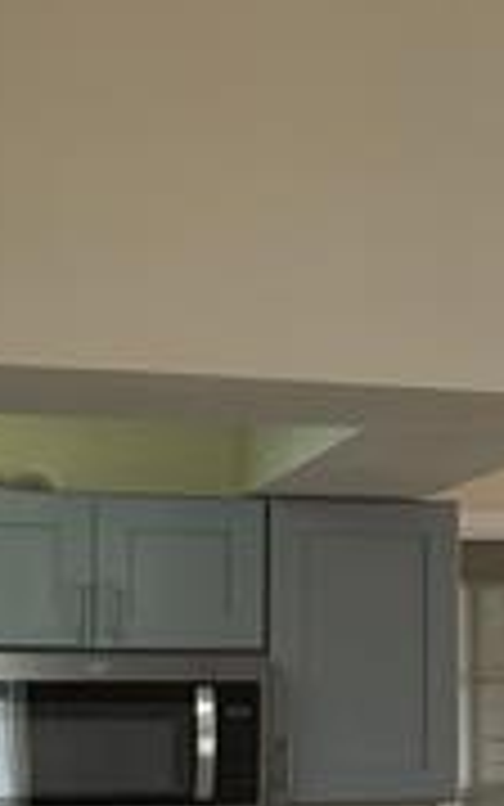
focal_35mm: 109
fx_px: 2394
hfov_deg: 10.8
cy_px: 626
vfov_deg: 18.9
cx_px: 1048
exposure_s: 1/176
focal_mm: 6.76
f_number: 1.78
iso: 200
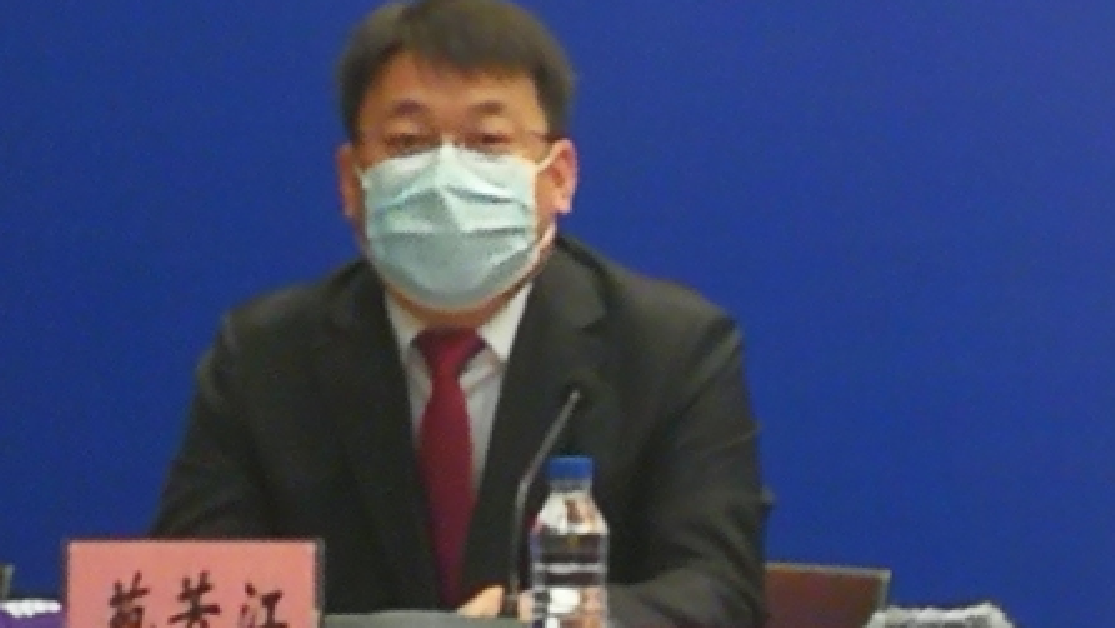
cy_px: 335
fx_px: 8220
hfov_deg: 7.8
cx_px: 558
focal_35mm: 278
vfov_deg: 4.4
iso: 125
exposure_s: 1/33.3
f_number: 2.2
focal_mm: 3.95
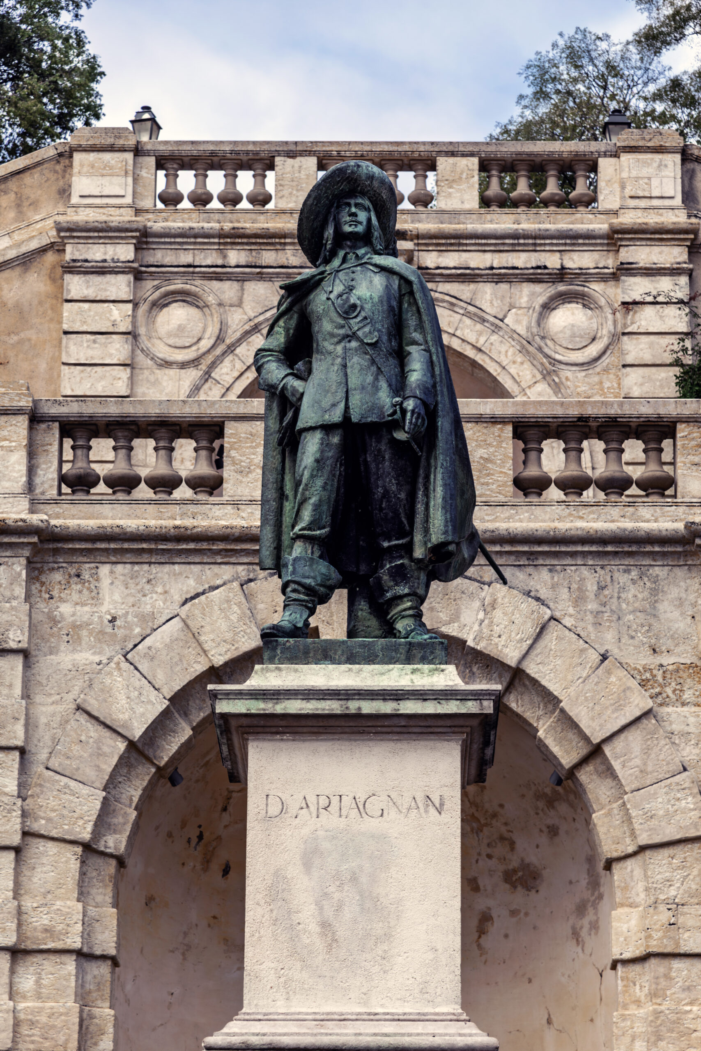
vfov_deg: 19.5
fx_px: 3066
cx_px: 350
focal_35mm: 105
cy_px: 526
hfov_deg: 13.0
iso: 100
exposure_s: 1/60
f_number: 10
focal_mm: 105
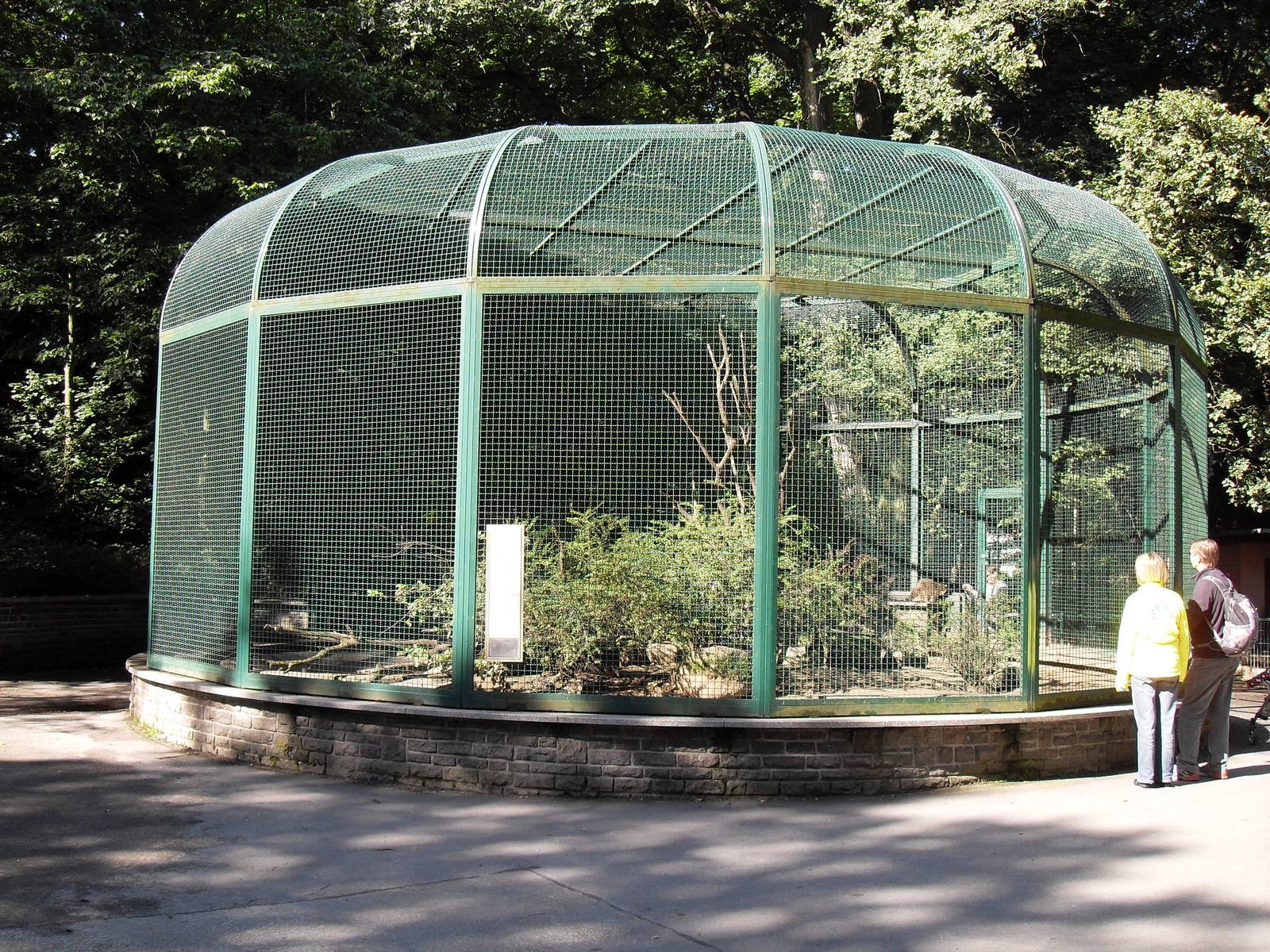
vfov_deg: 38.7
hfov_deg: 50.1
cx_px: 635
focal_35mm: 37
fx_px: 1357
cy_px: 476
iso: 80
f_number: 2.8
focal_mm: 6.3
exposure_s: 1/180
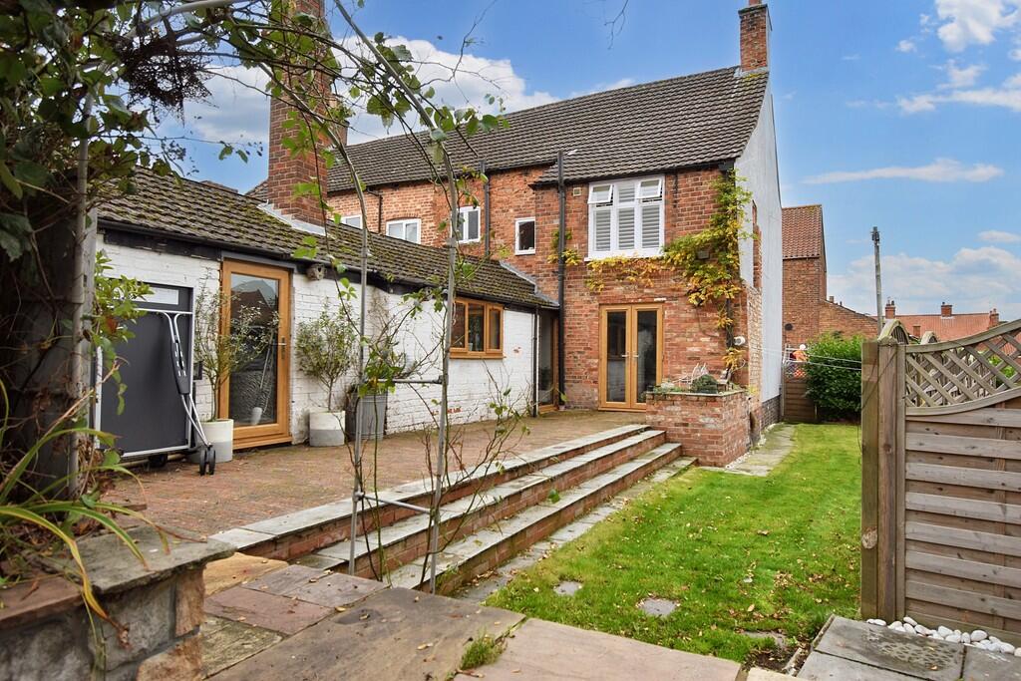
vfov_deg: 59.5
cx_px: 510
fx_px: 596
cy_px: 340
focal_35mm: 21
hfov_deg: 81.2
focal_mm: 14
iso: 100
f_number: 6.3
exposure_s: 1/160
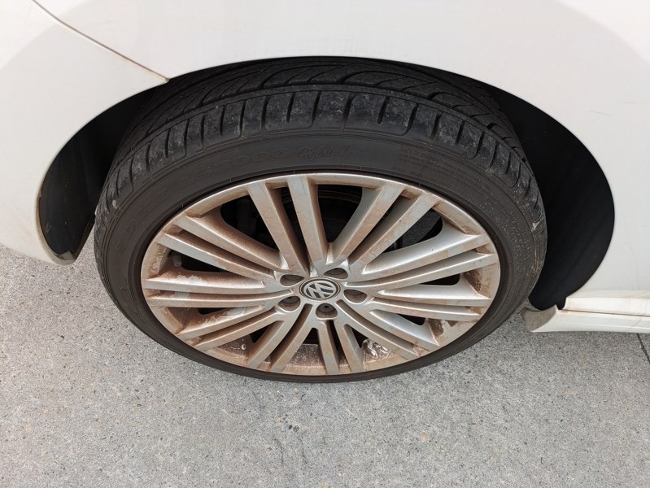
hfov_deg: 69.4
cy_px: 244
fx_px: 470
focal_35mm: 25
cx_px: 325
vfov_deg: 54.9
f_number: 1.89
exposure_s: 1/740
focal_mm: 5.43
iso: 52
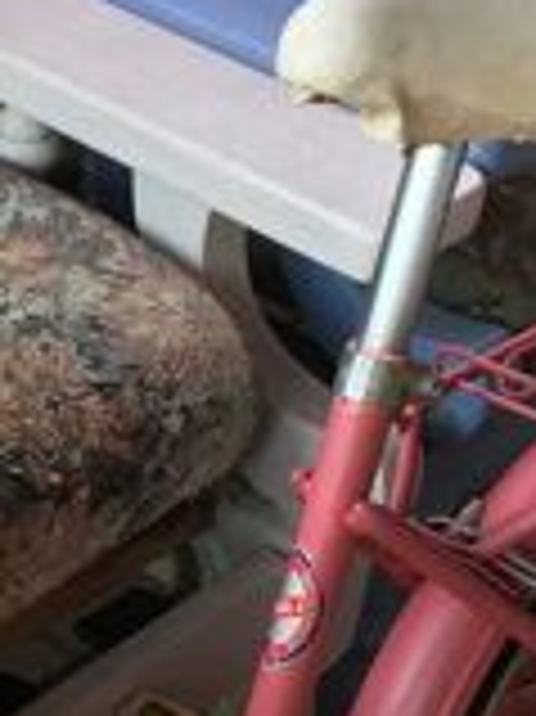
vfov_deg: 16.8
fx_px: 2419
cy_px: 468
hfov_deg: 12.2
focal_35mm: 117
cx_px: -216
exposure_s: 1/50
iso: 32
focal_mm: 4.15
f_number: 2.2
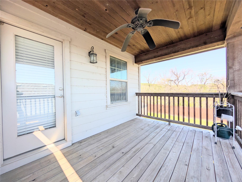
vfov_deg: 94.6
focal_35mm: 12
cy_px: 91
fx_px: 84
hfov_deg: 110.5
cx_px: 121
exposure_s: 1/1531
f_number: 1.7
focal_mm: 2.02
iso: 57
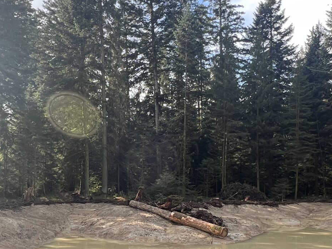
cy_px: 179
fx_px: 345
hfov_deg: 51.3
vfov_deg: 38.9
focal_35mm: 36
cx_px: 183
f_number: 1.8
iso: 32
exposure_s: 1/196
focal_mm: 1.57
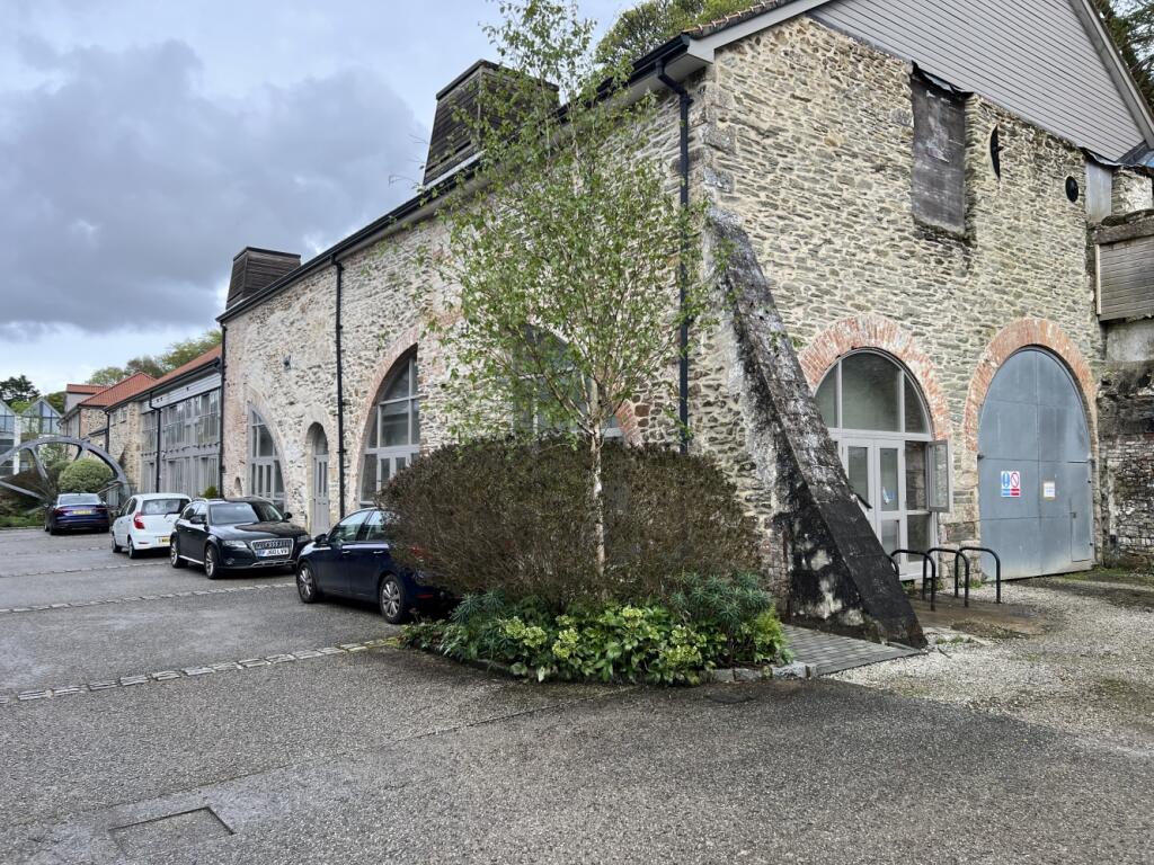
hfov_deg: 67.3
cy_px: 432
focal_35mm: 26
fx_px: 867
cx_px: 577
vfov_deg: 53.1
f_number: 1.5
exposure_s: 1/1100
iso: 50
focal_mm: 5.7
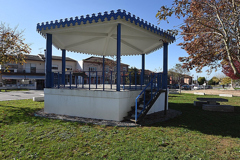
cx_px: 120
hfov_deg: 85.4
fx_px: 130
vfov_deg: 63.2
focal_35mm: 20
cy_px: 80
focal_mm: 13
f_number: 8
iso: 100
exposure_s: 1/200
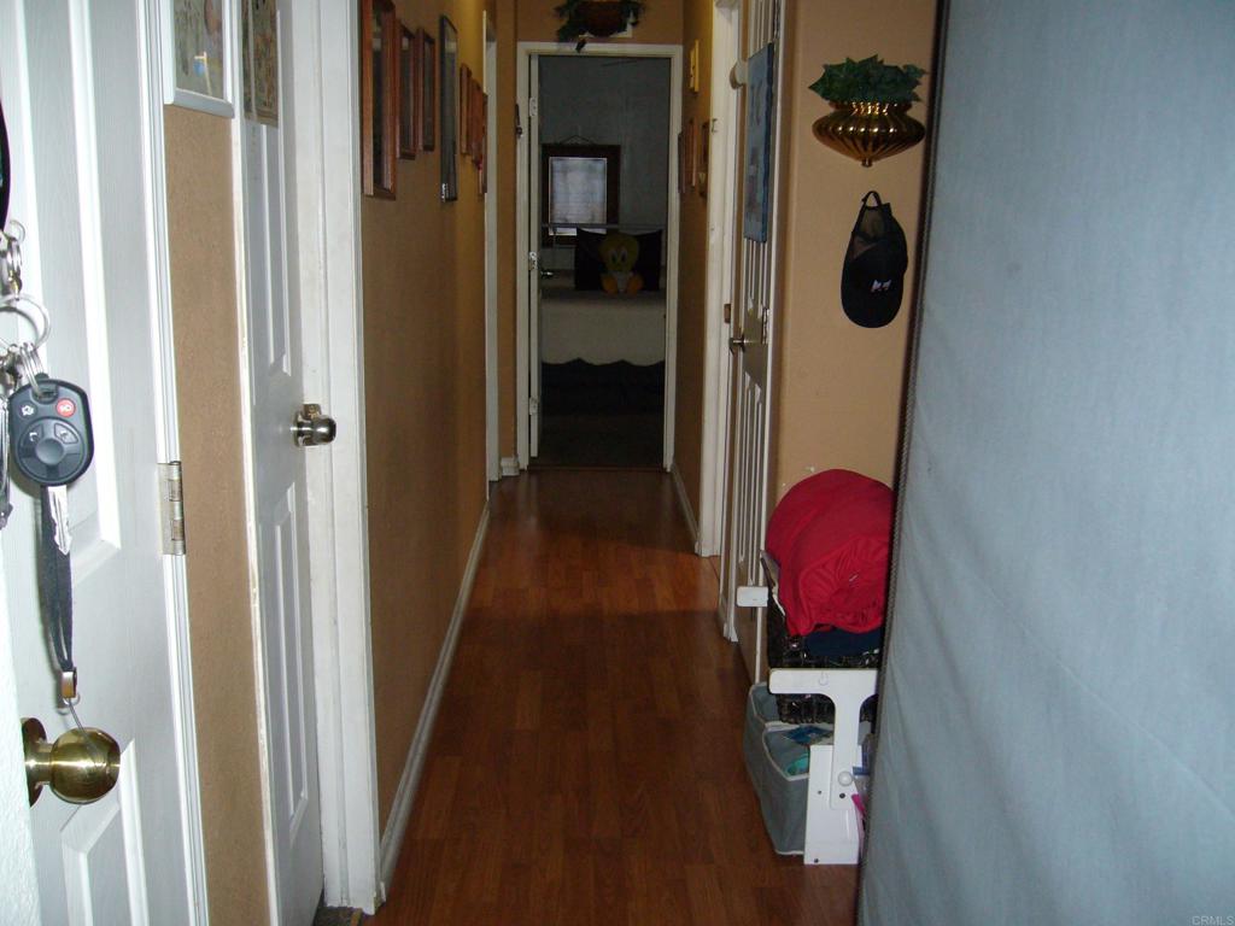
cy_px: 463
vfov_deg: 39.7
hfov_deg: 51.4
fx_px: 1284
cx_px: 618
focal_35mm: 36
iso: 160
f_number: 2.9
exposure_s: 1/30
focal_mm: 6
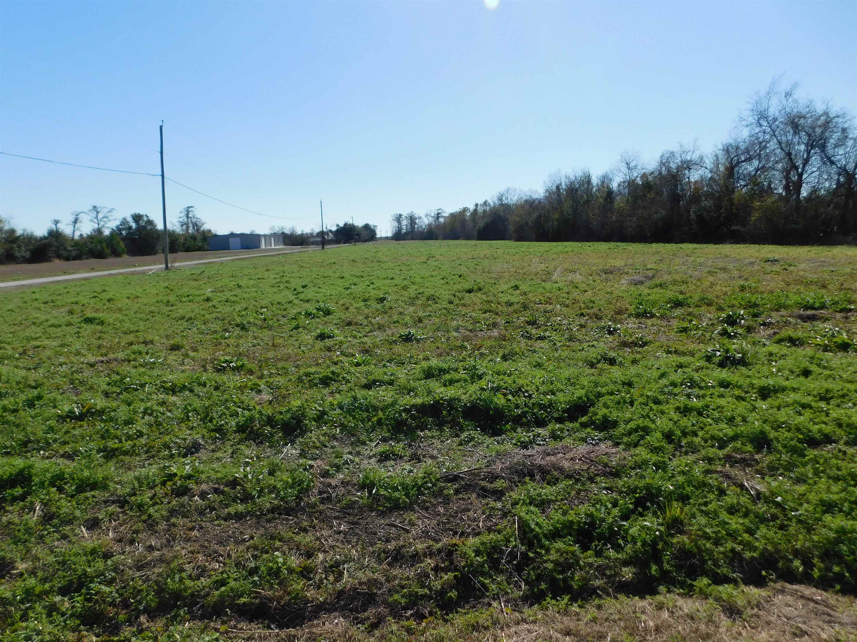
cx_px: 428
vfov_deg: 58.9
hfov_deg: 73.9
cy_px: 321
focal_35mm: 23
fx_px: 569
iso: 125
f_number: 6
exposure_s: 1/640
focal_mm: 4
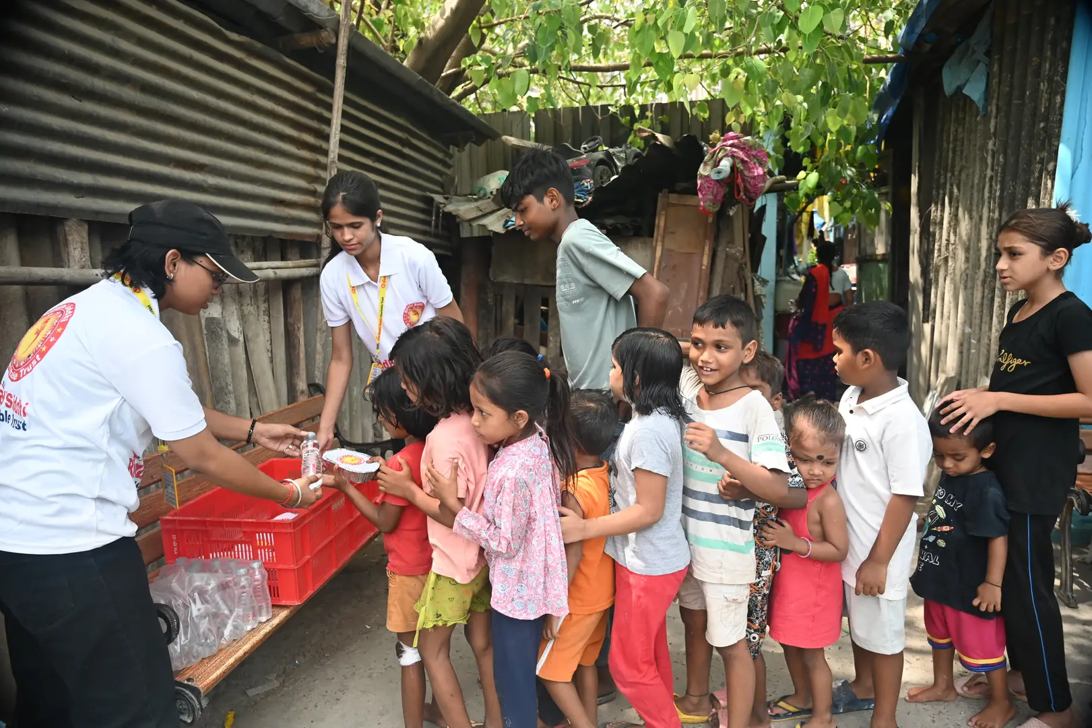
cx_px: 546
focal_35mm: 24
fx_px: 728
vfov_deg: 53.1
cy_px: 364
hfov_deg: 73.8
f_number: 4
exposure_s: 1/160
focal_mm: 24
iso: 640
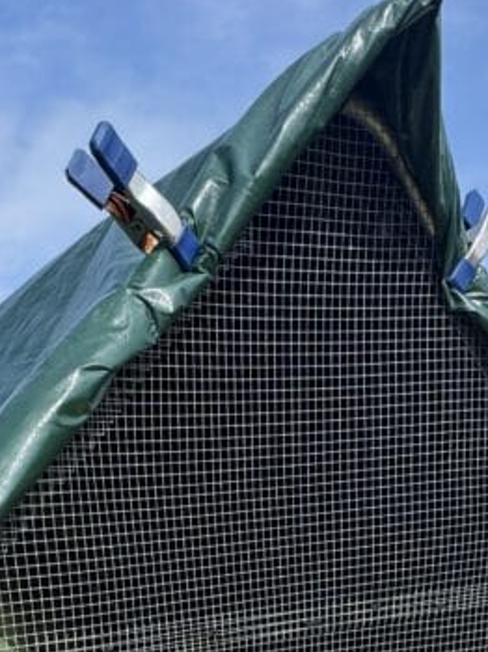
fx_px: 772
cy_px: 870
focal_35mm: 41
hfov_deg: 34.1
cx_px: 101
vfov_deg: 32.7
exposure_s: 1/771
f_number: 2.2
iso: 40
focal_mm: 2.22
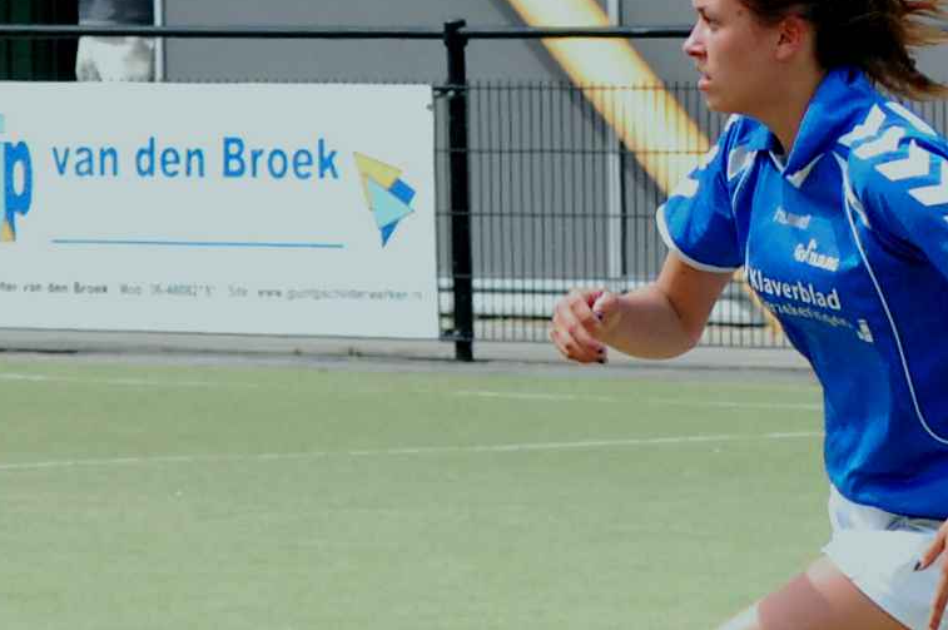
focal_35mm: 314
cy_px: 564
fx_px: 8260
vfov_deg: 4.4
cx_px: 930
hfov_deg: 6.5
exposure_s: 1/1600
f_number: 8
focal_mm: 90
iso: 1600
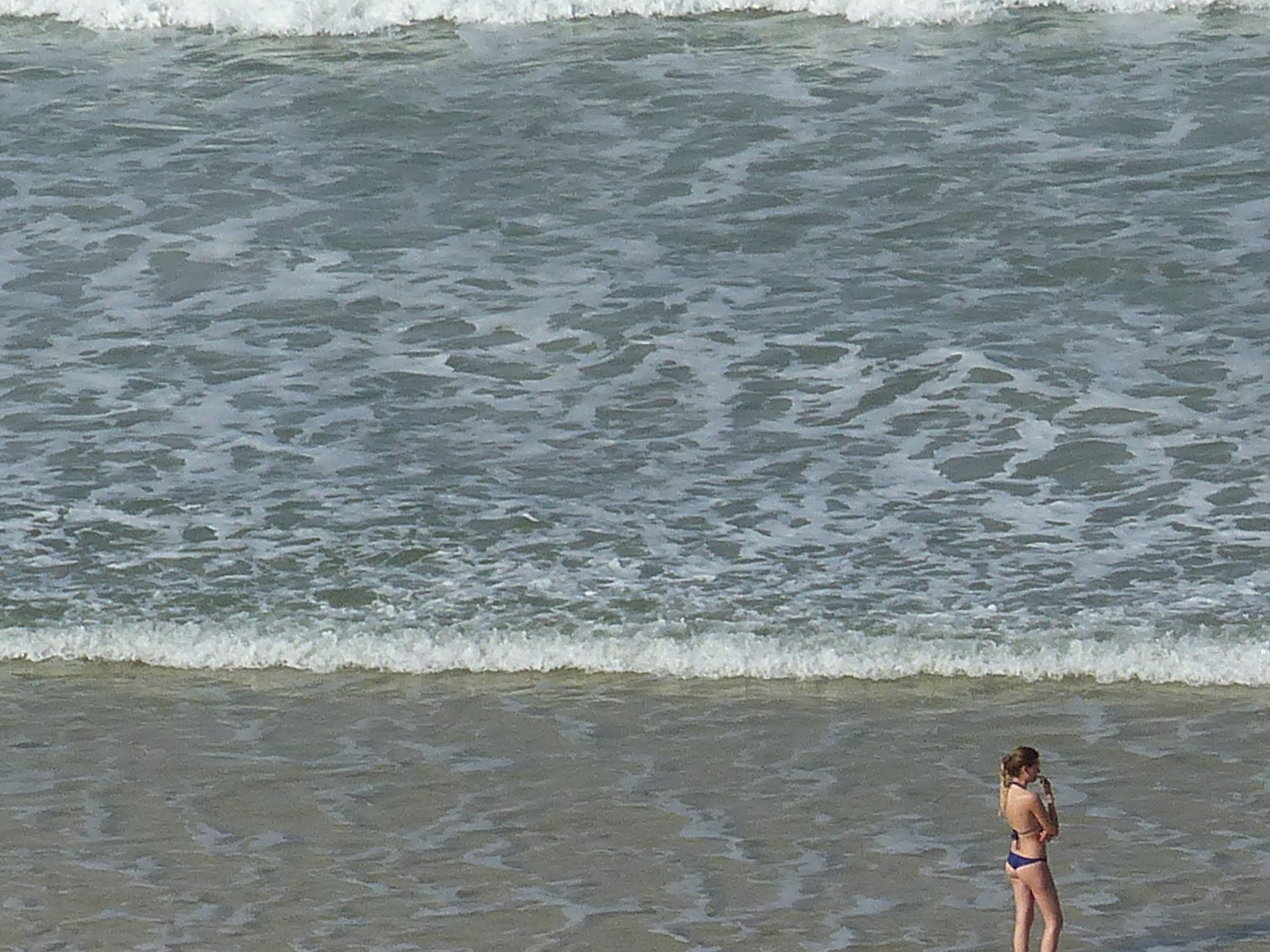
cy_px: 738
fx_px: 25384
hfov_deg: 2.9
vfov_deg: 2.1
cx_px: 1763
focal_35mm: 692
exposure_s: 1/1600
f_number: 4.5
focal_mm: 39.1
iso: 100
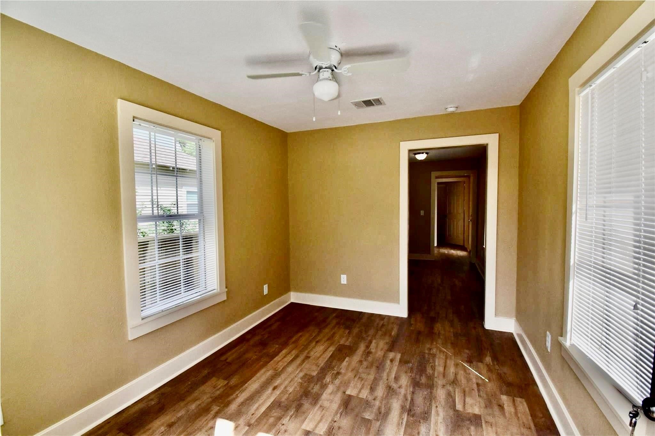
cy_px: 218
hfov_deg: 100.4
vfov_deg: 77.3
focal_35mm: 15
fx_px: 273
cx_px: 328
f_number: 8
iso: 400
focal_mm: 10
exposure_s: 1/250
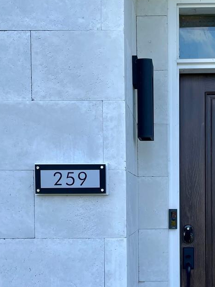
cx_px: 170
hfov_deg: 22.6
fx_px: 530
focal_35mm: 64
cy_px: 222
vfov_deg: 29.7
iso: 32
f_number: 1.6
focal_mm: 4.2
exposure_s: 1/779
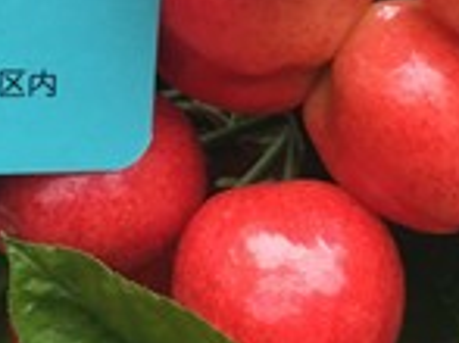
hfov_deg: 20.6
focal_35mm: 95
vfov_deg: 15.4
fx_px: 1259
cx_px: 181
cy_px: 37
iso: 40
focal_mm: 4.15
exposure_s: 1/33
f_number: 2.2
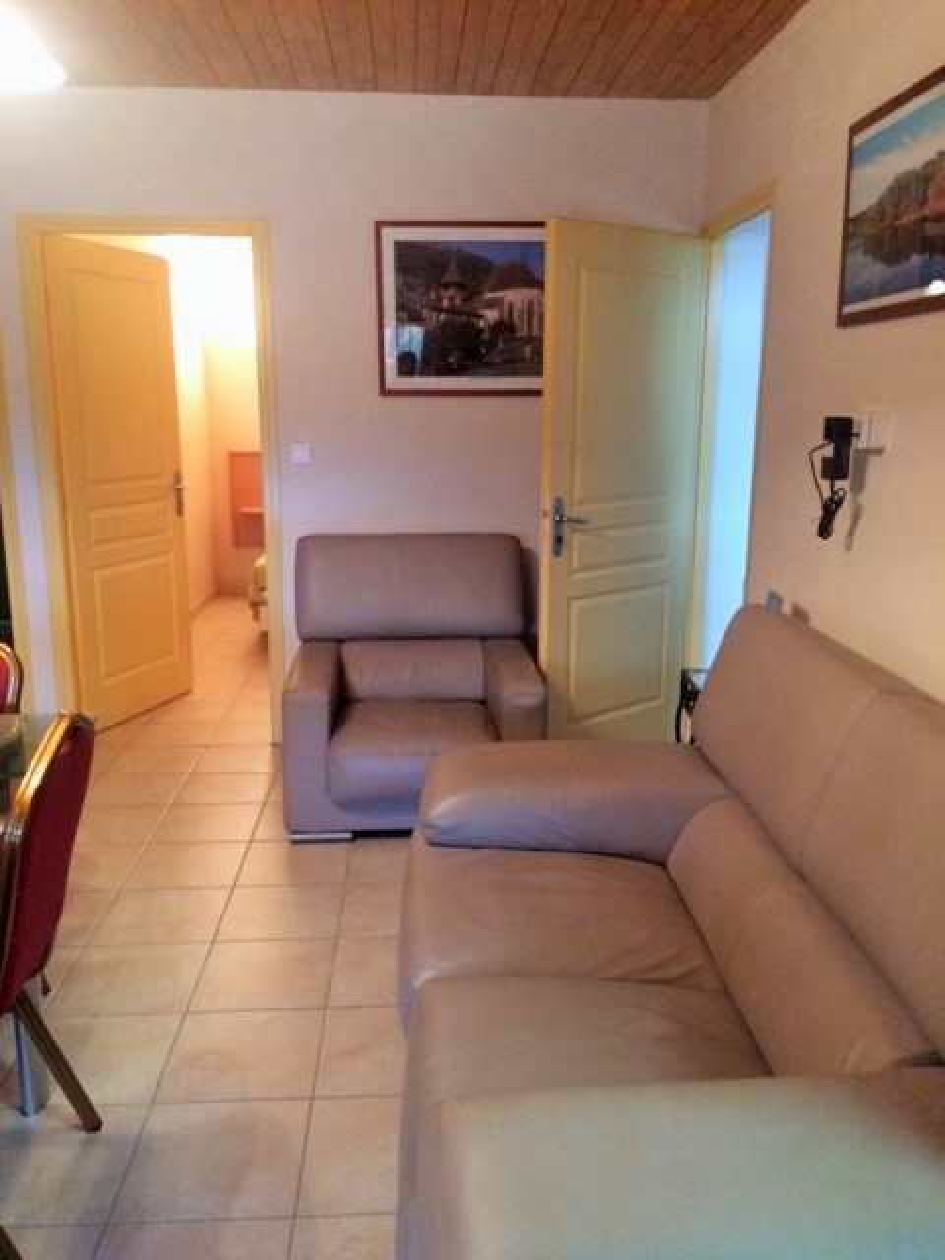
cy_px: 630
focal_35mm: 29
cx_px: 472
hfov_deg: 48.2
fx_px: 1056
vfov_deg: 61.7
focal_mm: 4.15
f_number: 2.2
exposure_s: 1/17
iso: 320
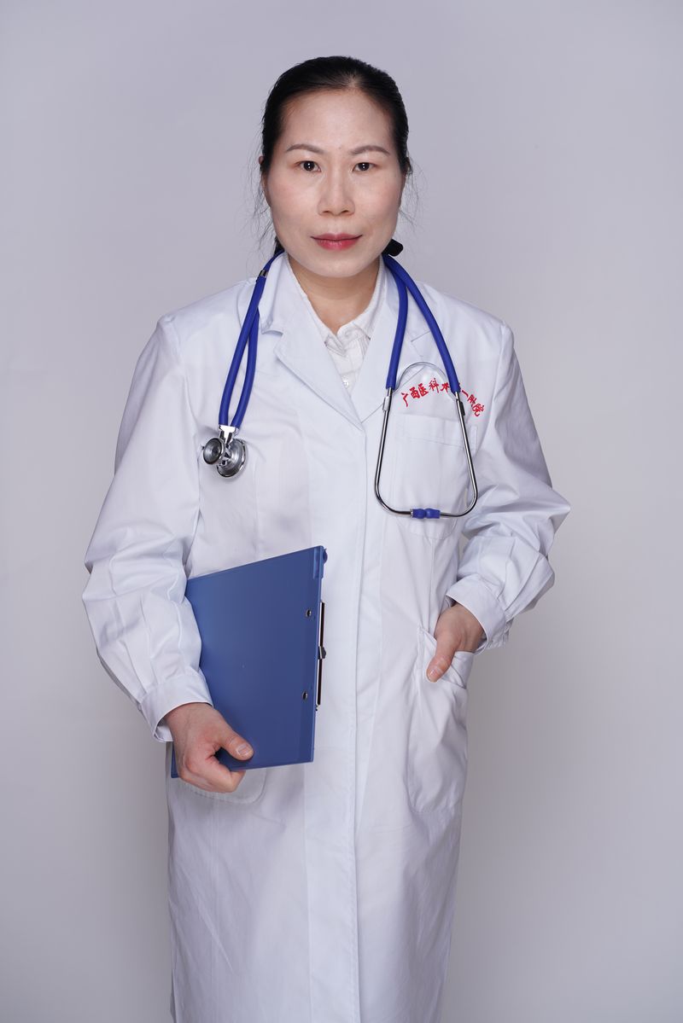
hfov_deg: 16.1
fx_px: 2417
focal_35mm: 85
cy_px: 512
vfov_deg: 23.9
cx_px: 342
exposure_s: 1/160
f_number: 5.6
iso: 100
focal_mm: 85
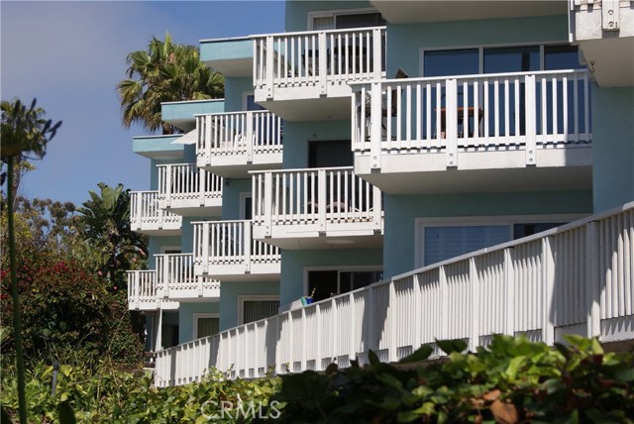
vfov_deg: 16.6
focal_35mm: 82
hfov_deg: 24.6
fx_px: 1454
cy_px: 212
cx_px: 317
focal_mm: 55
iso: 100
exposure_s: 1/200
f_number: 13
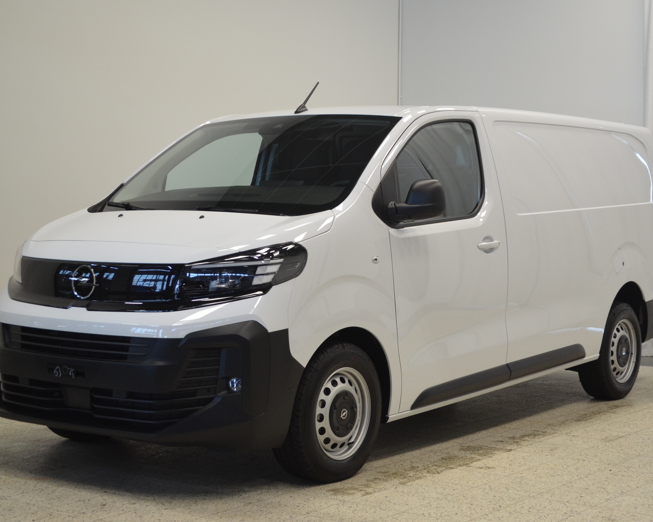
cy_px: 264
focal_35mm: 62
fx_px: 1198
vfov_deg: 24.6
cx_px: 340
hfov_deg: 30.5
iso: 800
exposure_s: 1/50
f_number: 5
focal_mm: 36
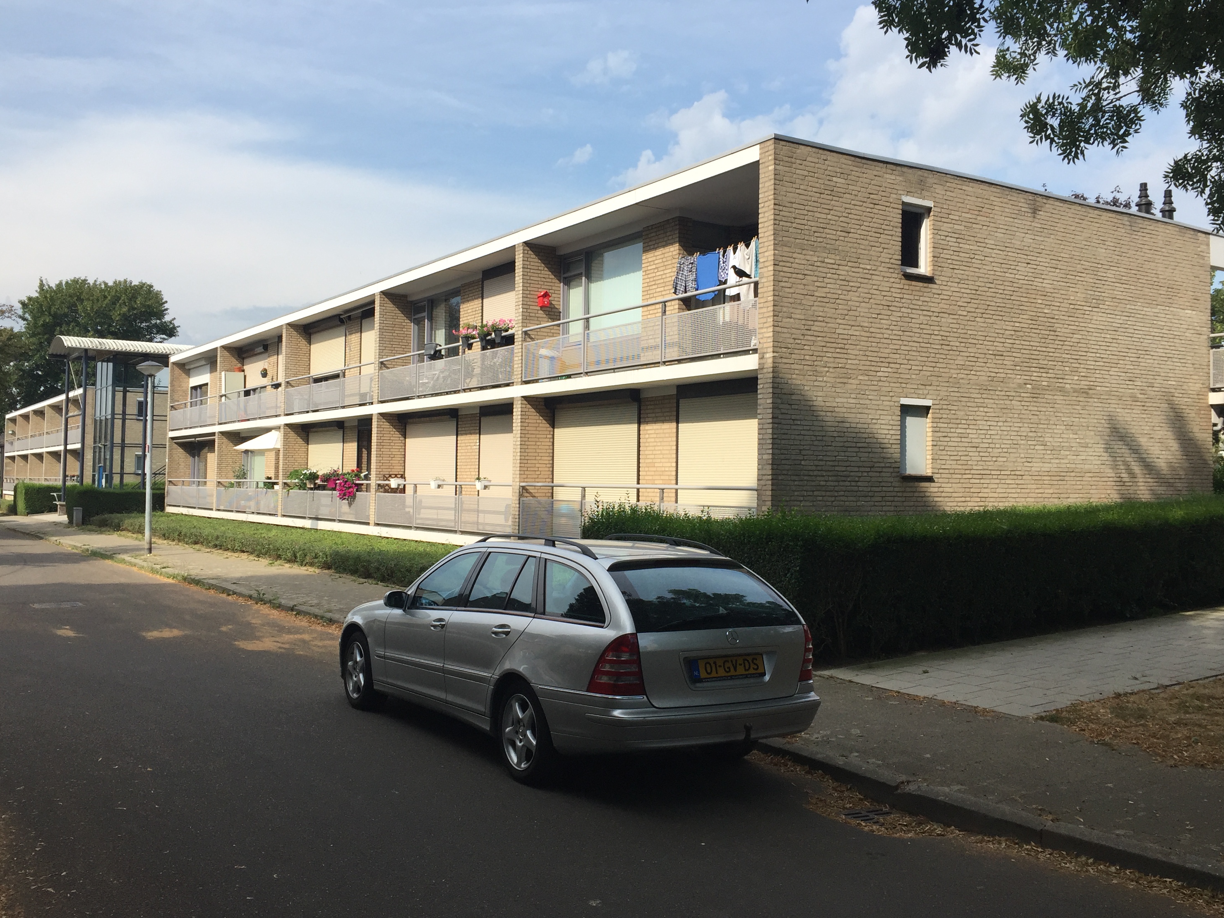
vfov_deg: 44.1
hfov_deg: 56.8
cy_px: 434
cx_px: 607
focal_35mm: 32
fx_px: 1132
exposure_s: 1/1364
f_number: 2.2
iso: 32
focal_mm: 4.15
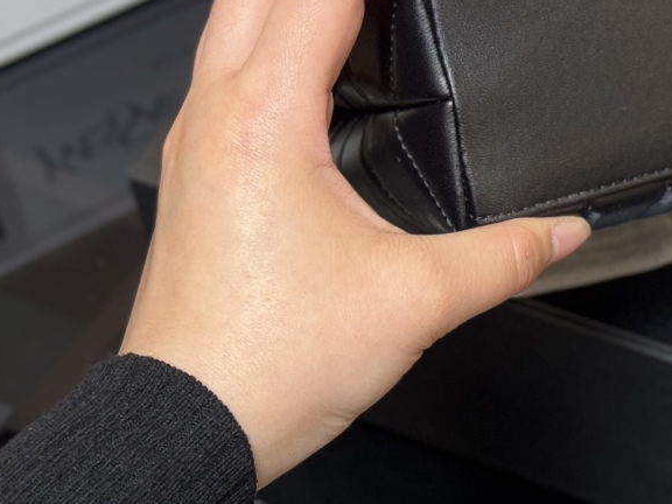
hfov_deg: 15.9
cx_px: 754
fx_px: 2330
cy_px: -4
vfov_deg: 12.2
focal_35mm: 120
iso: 125
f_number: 1.78
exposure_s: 1/50
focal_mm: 6.76
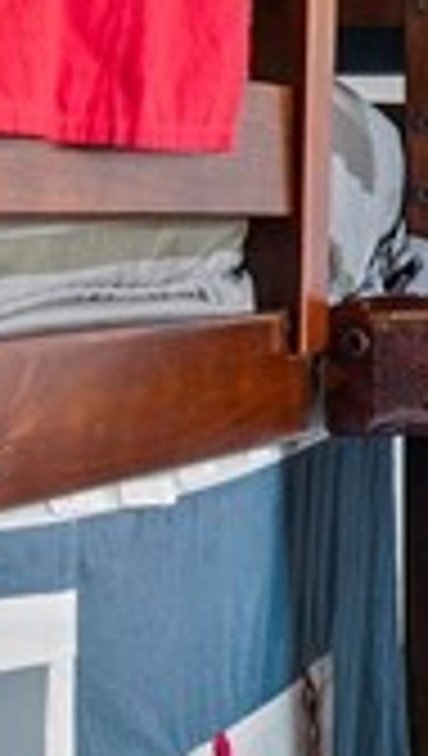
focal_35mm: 135
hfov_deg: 7.9
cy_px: 72
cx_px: 1228
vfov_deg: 15.7
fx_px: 2713
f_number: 8
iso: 200
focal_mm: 20
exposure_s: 1/4
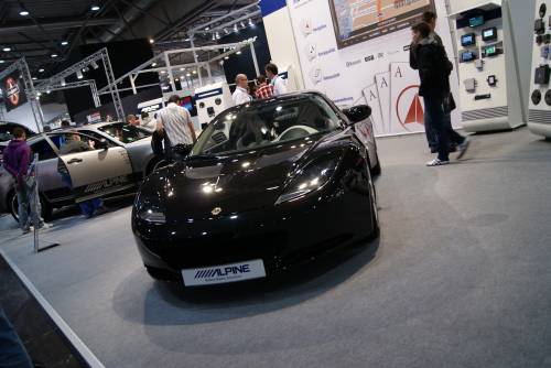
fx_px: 459
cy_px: 184
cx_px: 276
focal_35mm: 30
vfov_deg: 43.7
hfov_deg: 61.9
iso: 200
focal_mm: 20
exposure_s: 1/30
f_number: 3.5
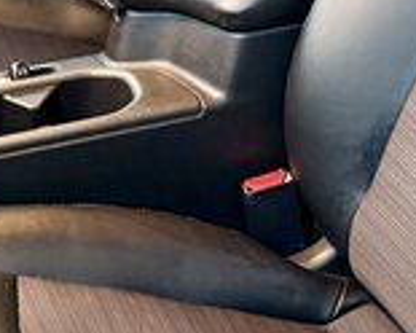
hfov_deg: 15.9
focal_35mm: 121
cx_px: 174
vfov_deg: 12.7
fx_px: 1490
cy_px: 46
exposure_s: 1/33
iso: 1000
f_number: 1.78
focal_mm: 6.76
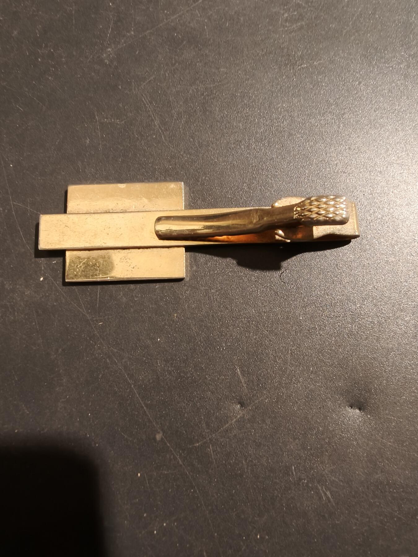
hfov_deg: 58.9
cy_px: 278
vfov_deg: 73.9
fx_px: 370
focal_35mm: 23
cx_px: 209
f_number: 2
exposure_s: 1/50
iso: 400
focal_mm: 2.32
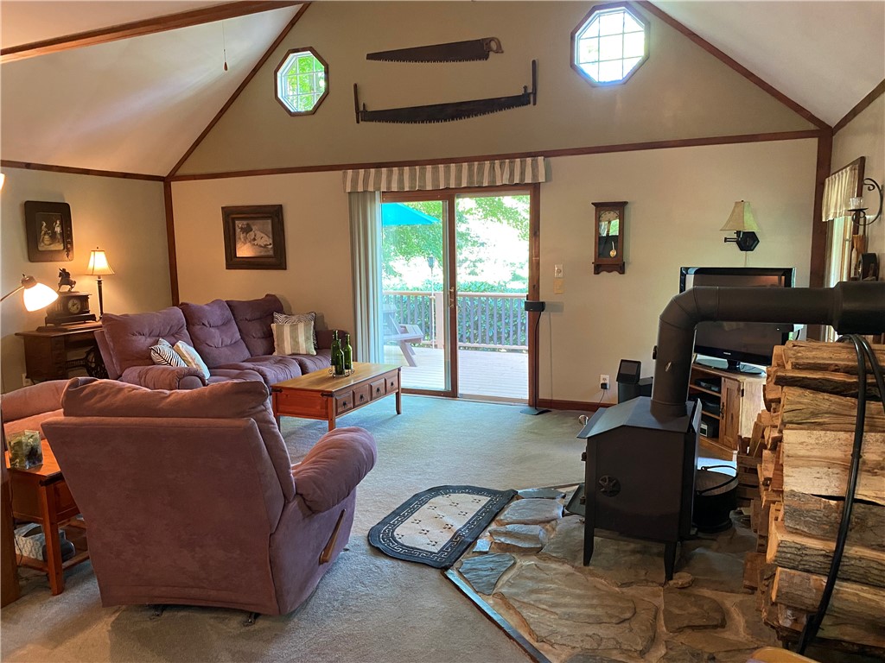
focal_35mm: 26
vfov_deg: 53.1
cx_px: 442
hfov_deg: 67.3
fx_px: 665
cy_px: 332
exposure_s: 1/40
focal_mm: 4.25
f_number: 1.8
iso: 400
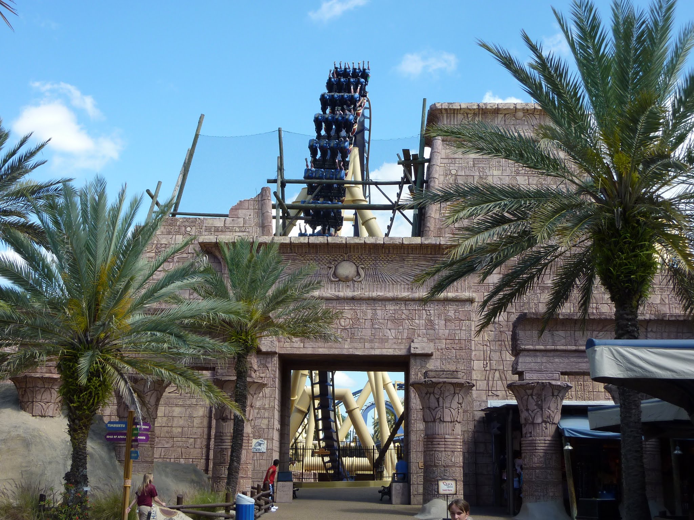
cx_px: 347
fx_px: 902
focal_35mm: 45
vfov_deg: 32.2
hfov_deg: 42.1
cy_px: 260
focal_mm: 7.3
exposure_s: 1/500
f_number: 3.7
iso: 125
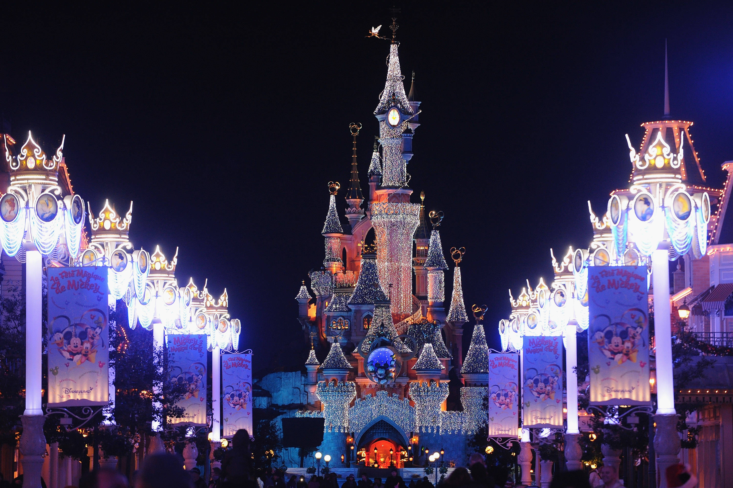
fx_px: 2544
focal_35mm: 125
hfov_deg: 16.4
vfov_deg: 11.0
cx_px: 366
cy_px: 244
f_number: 4.5
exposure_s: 1/60
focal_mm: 125
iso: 2000
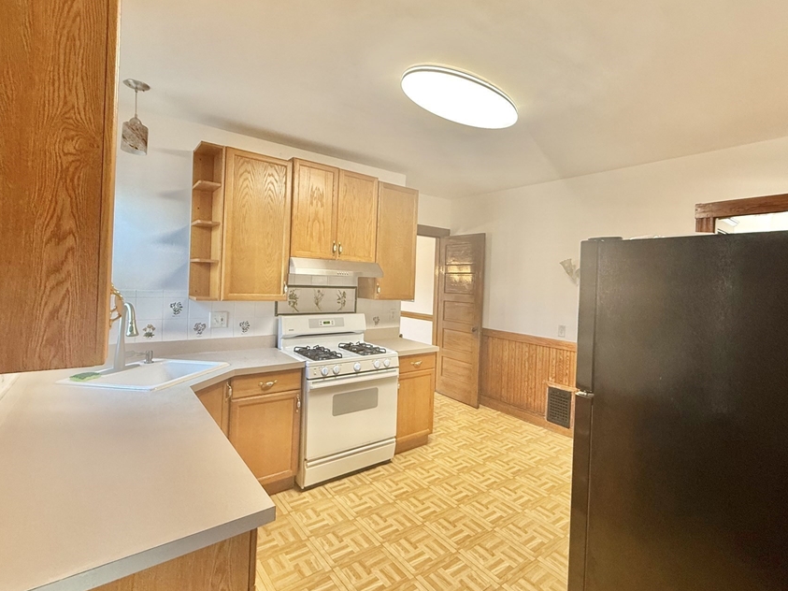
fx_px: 387
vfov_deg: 74.7
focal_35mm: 17
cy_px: 283
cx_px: 431
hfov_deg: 90.8
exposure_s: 1/60
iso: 250
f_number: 2.2
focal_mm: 2.22
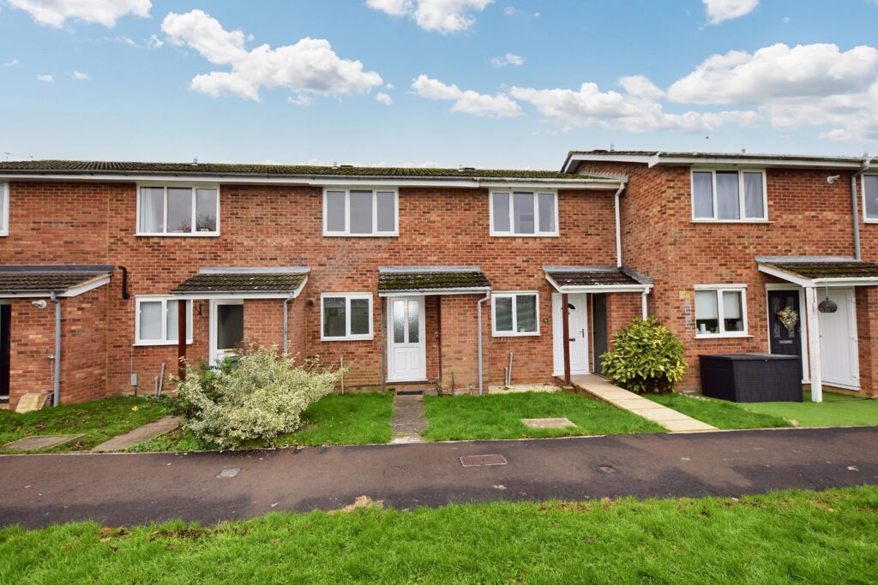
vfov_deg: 77.3
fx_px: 366
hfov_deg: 100.4
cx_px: 439
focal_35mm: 15
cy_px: 292
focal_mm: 10
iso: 100
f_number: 5.6
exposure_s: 1/125
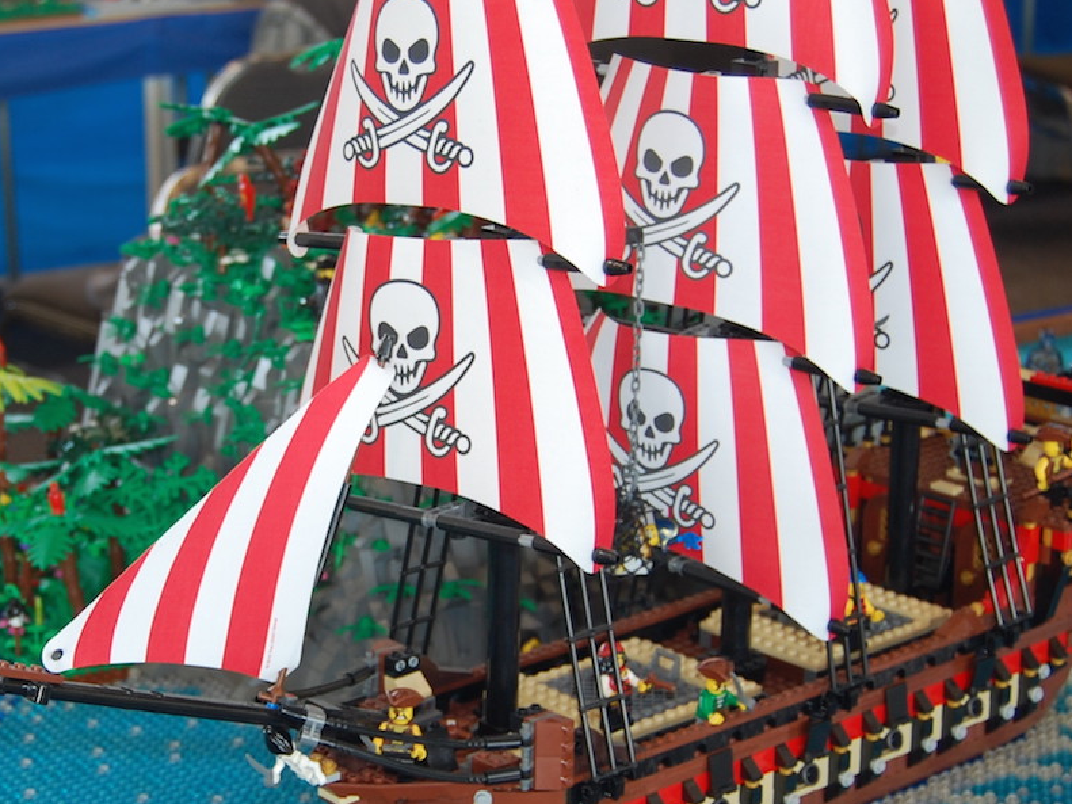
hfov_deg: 23.6
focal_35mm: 82
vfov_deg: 18.0
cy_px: 487
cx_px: 253
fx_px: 2539
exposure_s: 1/6
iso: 200
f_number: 4.2
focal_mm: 30
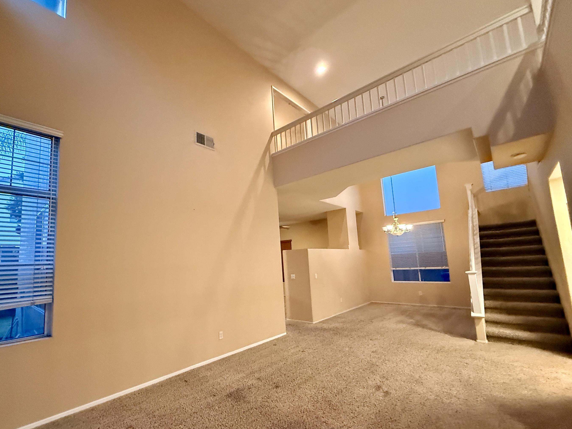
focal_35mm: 16
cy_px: 233
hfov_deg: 93.9
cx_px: 248
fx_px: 264
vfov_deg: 77.9
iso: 800
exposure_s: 1/60
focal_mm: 2.22
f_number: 2.2
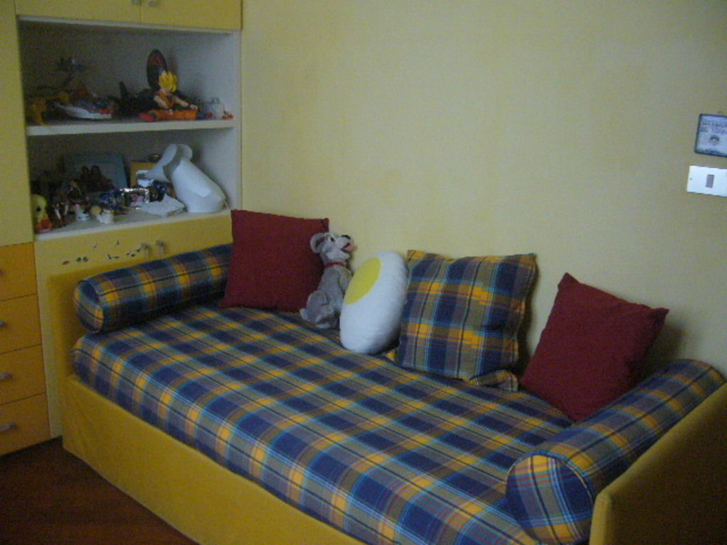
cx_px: 364
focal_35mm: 35
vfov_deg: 40.7
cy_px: 272
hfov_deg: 52.6
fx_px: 735
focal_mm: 5.8
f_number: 2.8
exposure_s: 1/40
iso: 400
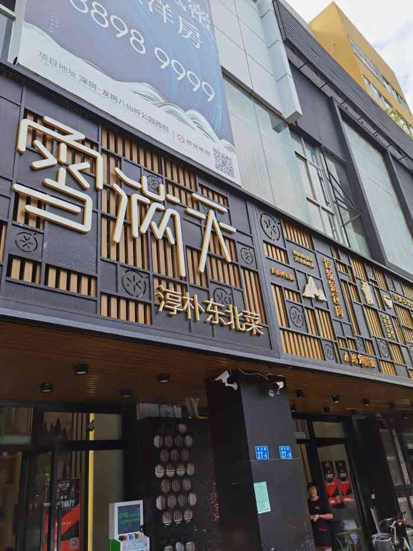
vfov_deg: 65.3
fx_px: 429
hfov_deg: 51.4
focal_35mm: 27
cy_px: 276
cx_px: 206
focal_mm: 6.71
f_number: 1.9
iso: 50
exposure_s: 1/3333
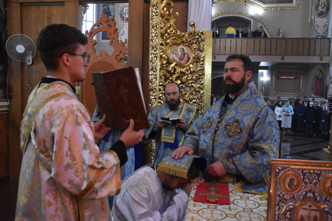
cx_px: 166
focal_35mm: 33
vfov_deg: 40.0
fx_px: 304
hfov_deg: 57.2
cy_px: 110
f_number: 3.5
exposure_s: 1/125
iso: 4000
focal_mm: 22
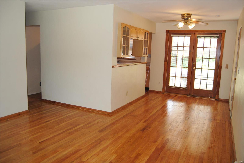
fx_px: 183
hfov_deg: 67.3
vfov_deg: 48.0
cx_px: 122
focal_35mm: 27
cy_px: 82
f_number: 3.5
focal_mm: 18
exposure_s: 1/80
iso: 200
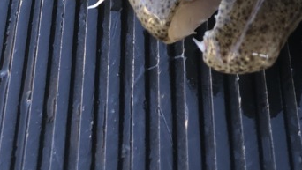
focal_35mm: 95
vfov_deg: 11.1
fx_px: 761
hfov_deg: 21.6
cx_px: 308
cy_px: -214
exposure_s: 1/120
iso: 32
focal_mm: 4
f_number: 1.8
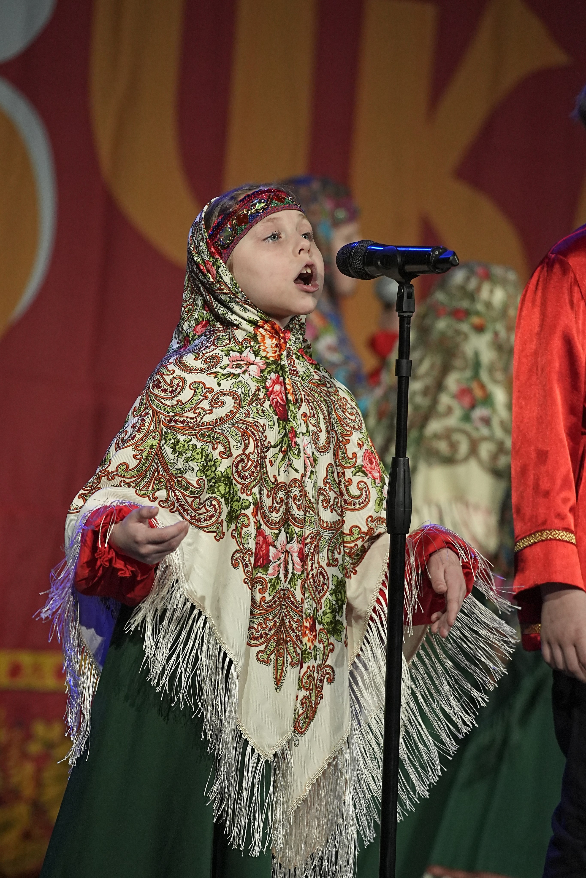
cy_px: 439
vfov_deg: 8.4
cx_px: 293
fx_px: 5957
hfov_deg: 5.6
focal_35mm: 244
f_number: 4
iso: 2500
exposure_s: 1/400
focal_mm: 163
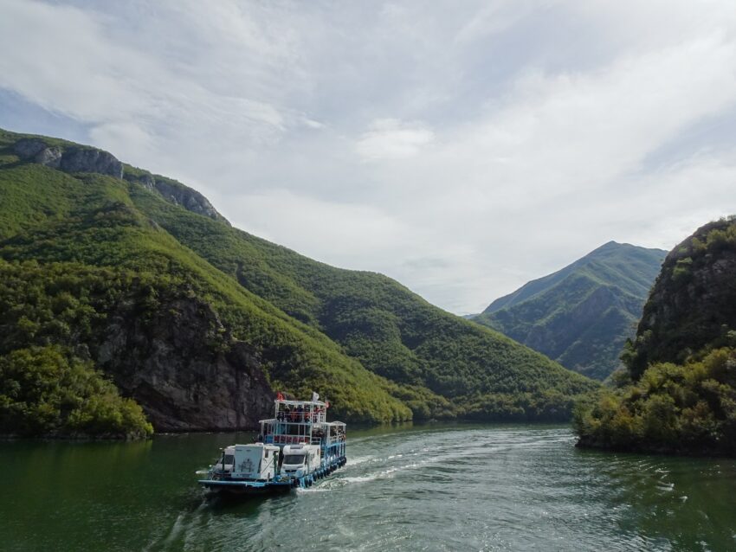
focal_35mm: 24
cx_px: 368
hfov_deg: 71.6
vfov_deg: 56.8
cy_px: 276
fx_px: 510
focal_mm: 4.25
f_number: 6.3
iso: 80
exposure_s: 1/400
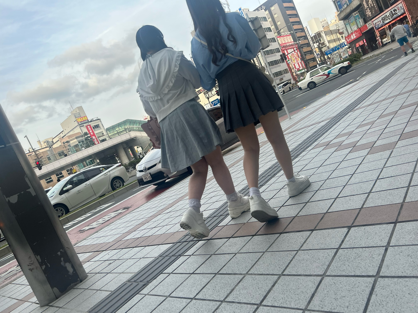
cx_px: 209
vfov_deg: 53.1
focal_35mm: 26
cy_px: 156
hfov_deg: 67.3
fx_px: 314
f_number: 1.5
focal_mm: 5.7
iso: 50
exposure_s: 1/604
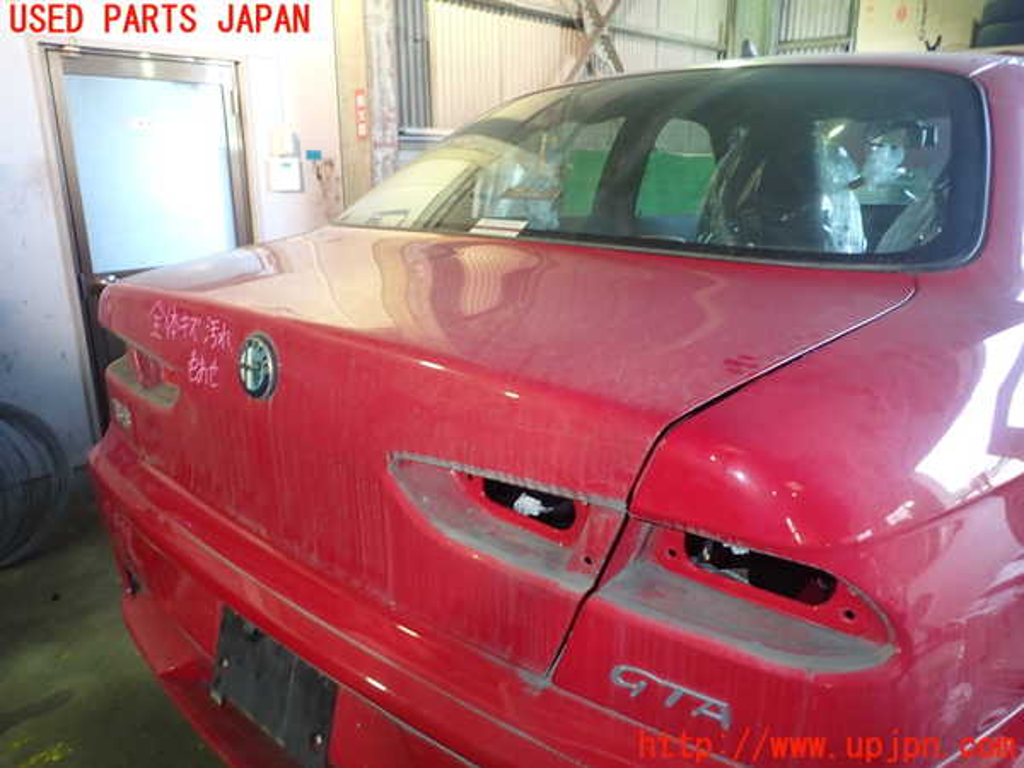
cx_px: 512
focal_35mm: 25
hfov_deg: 69.4
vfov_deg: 54.9
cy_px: 384
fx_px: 740
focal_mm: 4.5
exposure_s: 1/30
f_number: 2
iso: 200
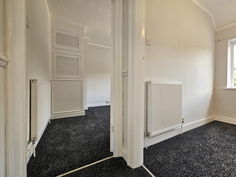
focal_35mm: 13
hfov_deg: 106.2
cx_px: 118
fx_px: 89
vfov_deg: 89.9
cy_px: 88
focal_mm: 2.2
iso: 80
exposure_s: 1/50
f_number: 2.2
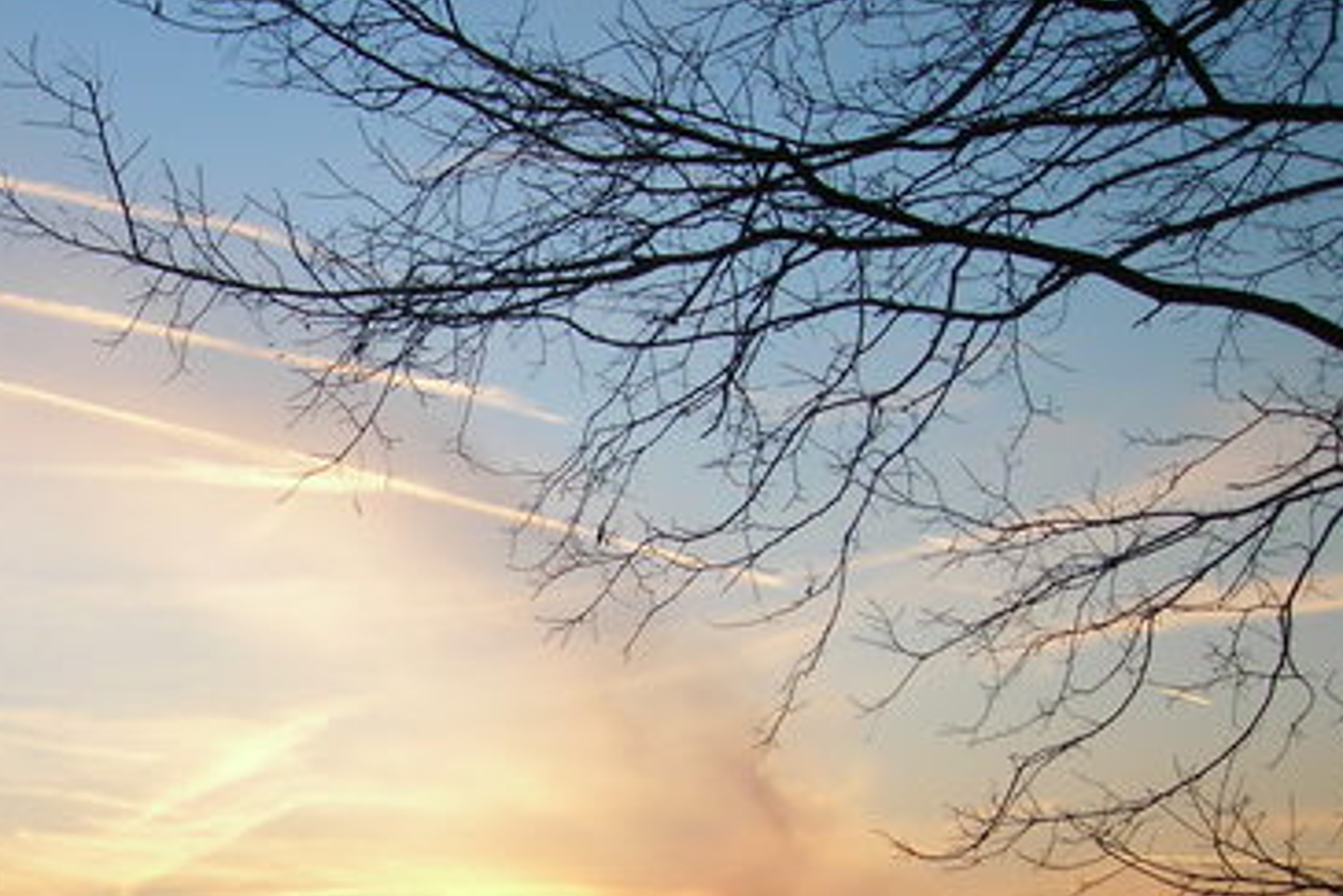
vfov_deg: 17.7
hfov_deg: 26.0
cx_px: 203
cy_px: 772
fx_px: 2836
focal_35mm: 76
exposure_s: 1/87.6
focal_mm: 6.3
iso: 50
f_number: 3.2
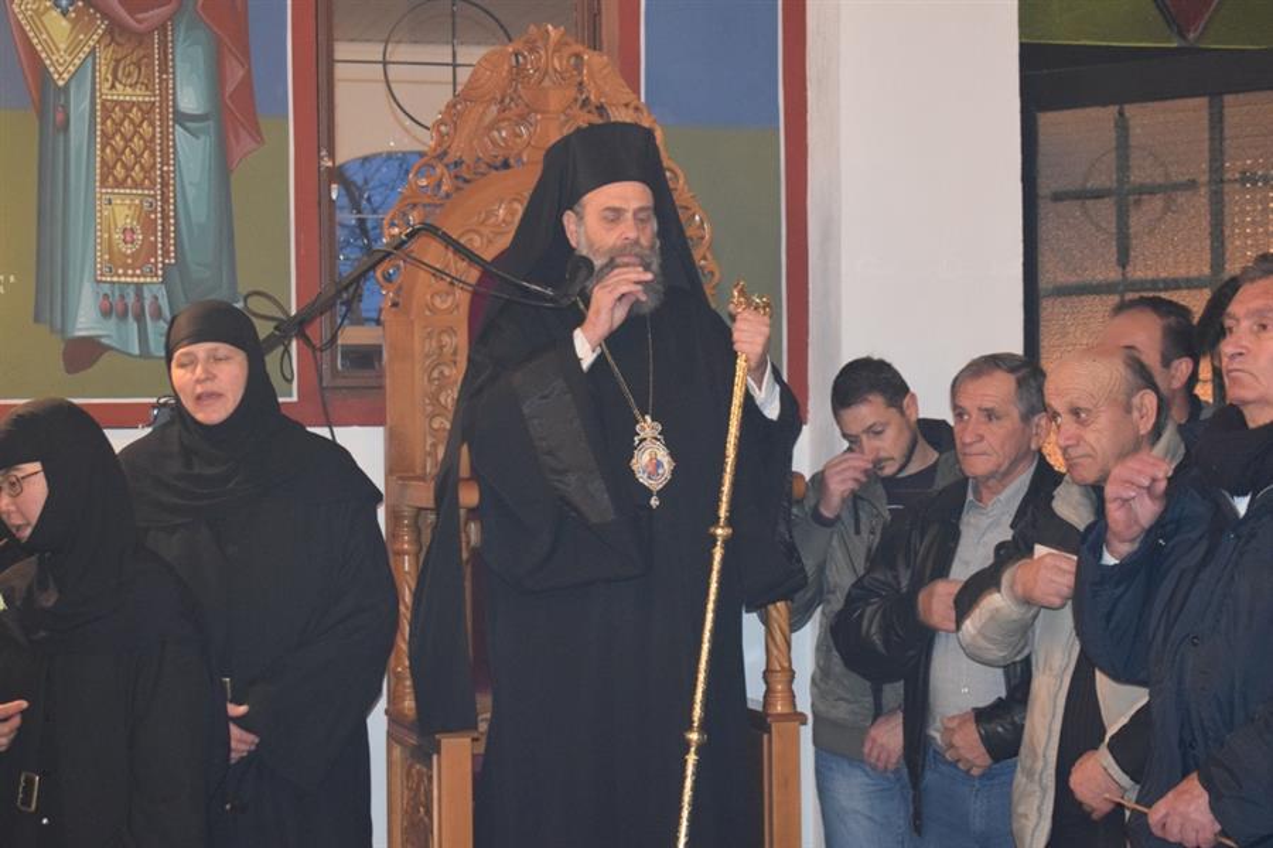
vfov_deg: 18.9
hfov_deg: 28.1
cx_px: 636
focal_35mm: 72
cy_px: 424
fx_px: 2546
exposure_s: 1/60
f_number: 5.3
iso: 3200
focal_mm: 48
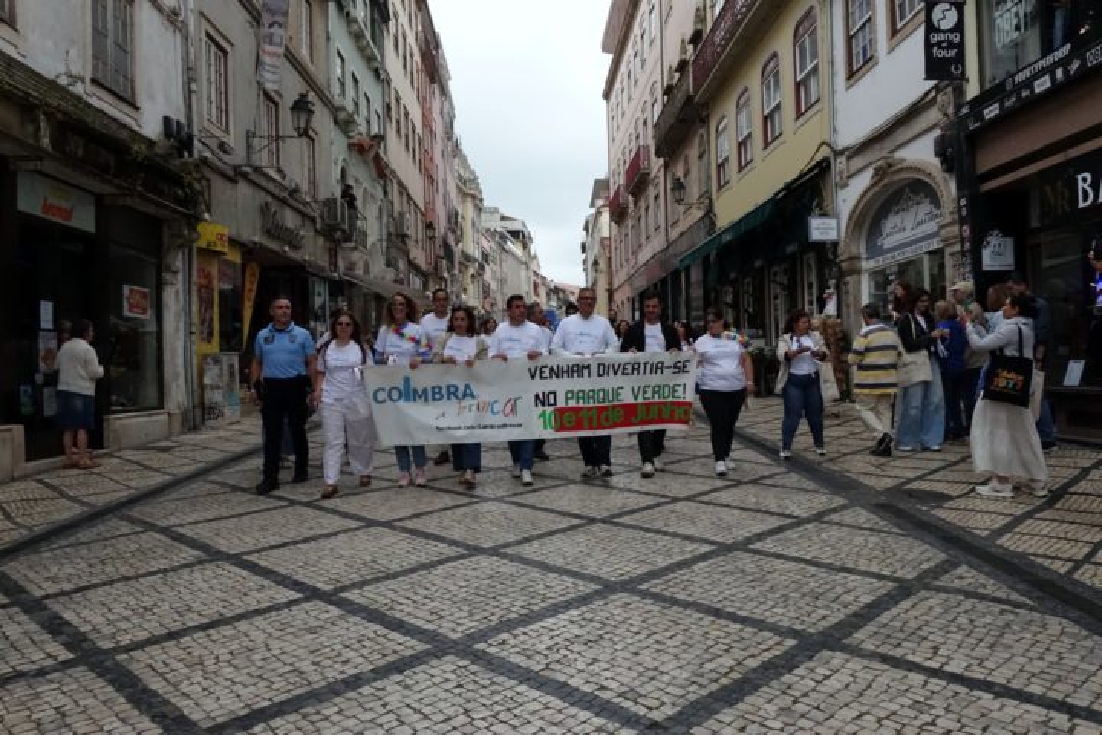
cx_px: 551
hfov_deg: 67.4
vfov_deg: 47.9
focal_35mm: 27
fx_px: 826
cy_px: 368
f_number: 5.6
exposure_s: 1/1600
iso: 2000
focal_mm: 9.87
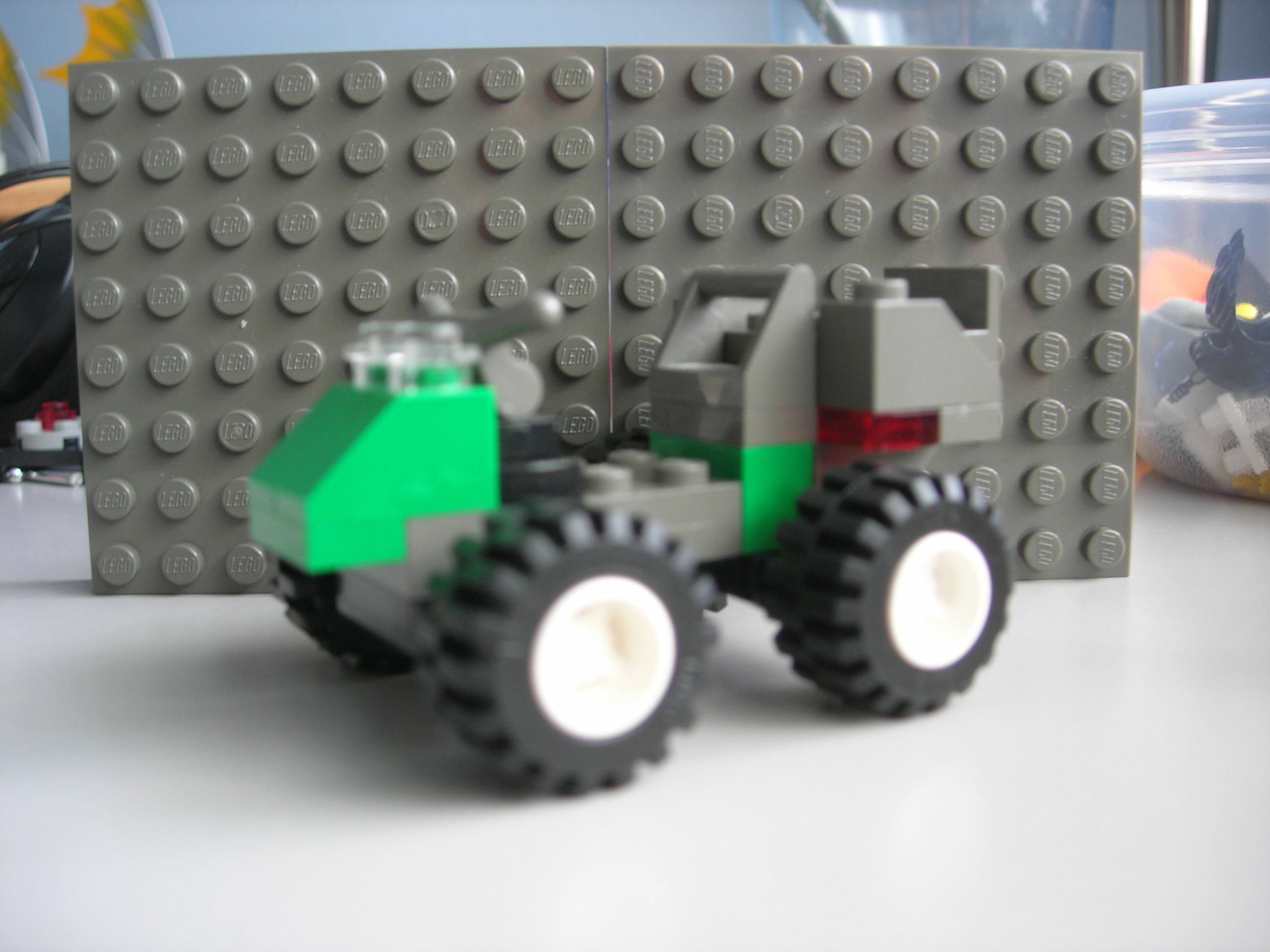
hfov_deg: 49.0
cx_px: 635
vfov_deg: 37.7
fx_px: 1394
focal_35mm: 38
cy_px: 476
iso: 64
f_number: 2.8
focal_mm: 7.8
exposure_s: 1/17.4
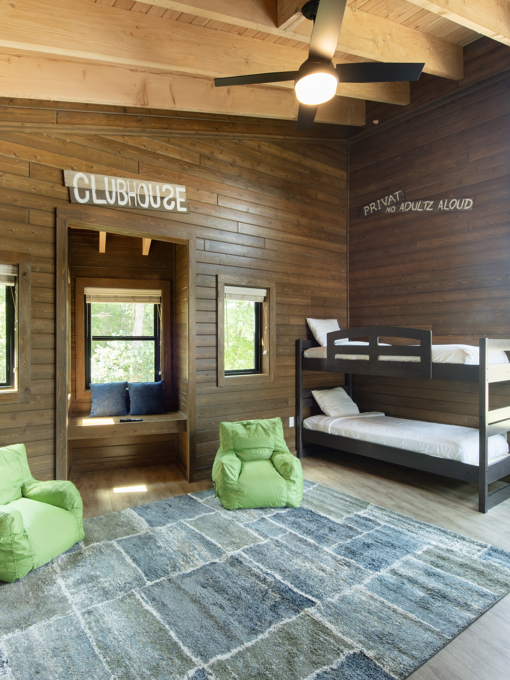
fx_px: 413
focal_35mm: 21
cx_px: 213
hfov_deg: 63.1
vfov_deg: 79.0
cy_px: 340
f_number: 11
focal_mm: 14
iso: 200
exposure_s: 1/6
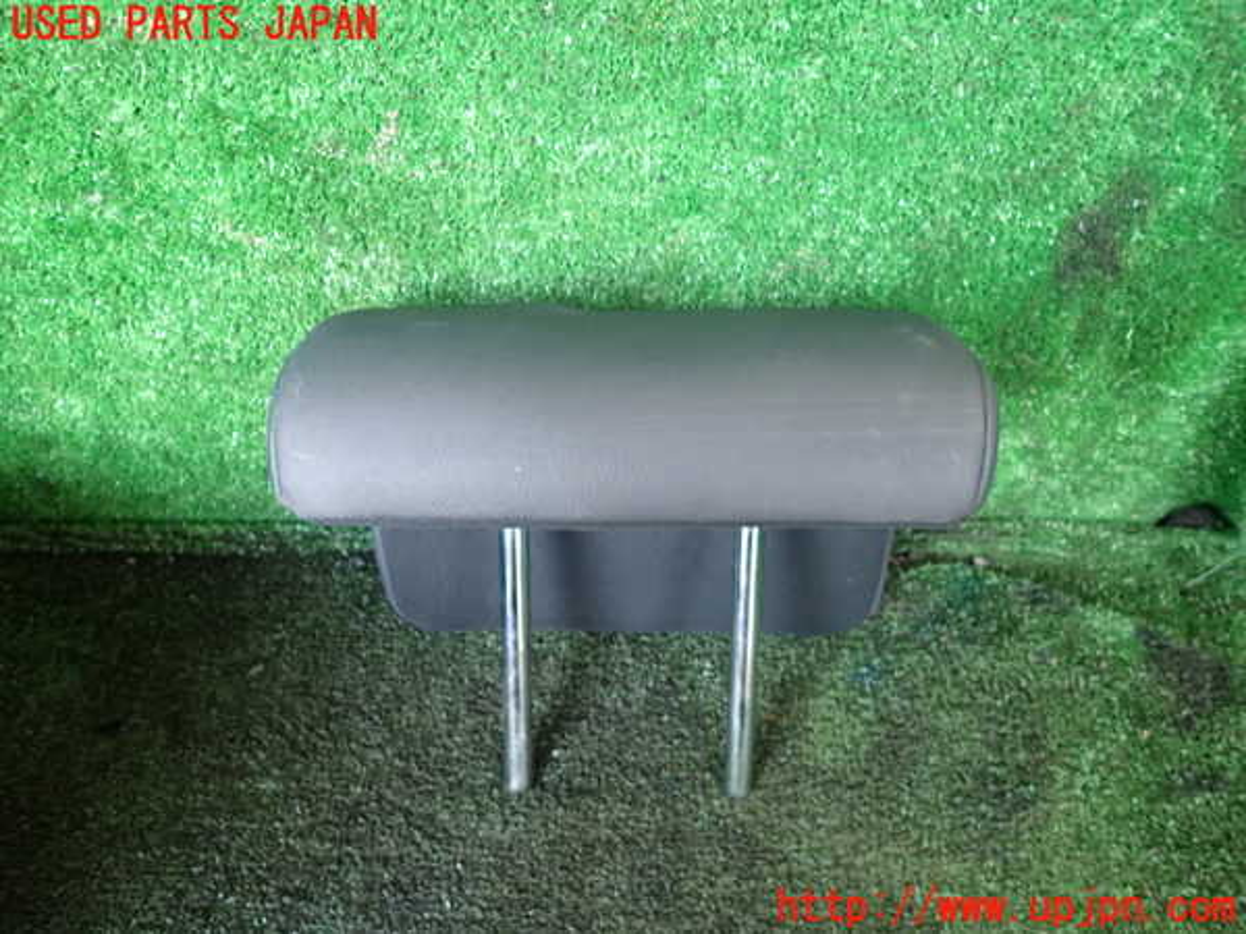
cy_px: 467
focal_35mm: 25
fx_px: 900
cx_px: 623
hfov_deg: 69.4
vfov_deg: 54.9
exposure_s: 1/30
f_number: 2
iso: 200
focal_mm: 4.5
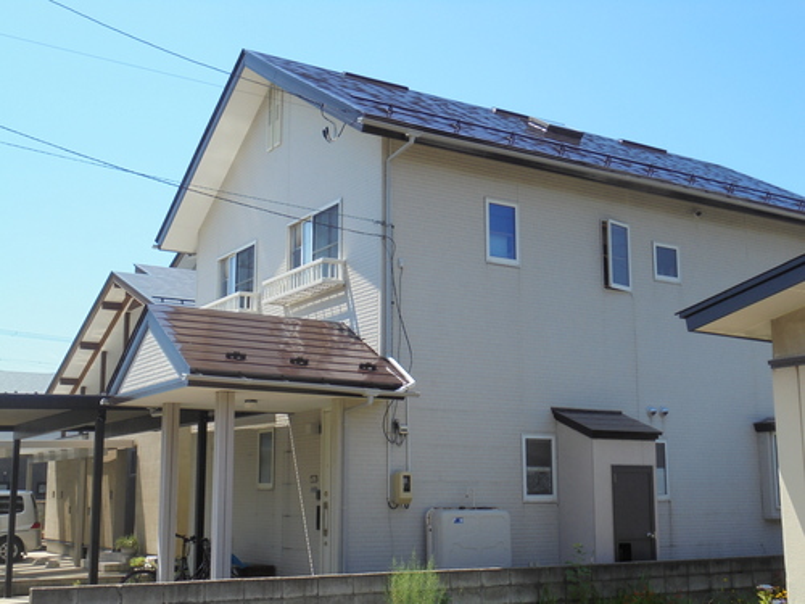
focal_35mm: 43
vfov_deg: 33.6
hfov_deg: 43.9
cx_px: 402
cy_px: 302
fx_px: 1000
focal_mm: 7.8
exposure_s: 1/400
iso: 100
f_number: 4.5
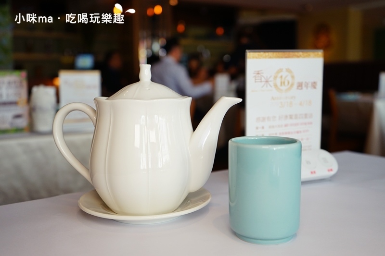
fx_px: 406
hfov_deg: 50.7
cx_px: 192
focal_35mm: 38
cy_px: 128
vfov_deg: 35.0
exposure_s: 1/60
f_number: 4
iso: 500
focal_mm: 38
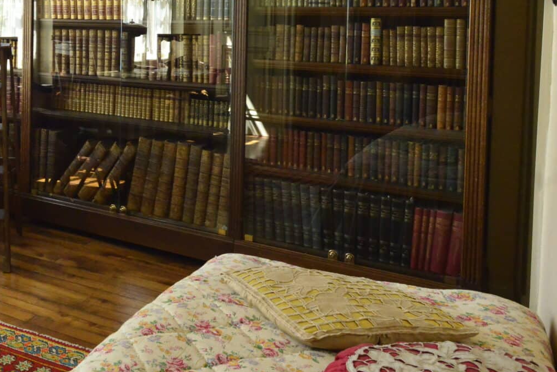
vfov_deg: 29.7
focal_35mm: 43
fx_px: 666
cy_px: 28
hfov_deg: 40.9
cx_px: 29
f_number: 9
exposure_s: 1/160
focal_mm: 17
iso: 6400
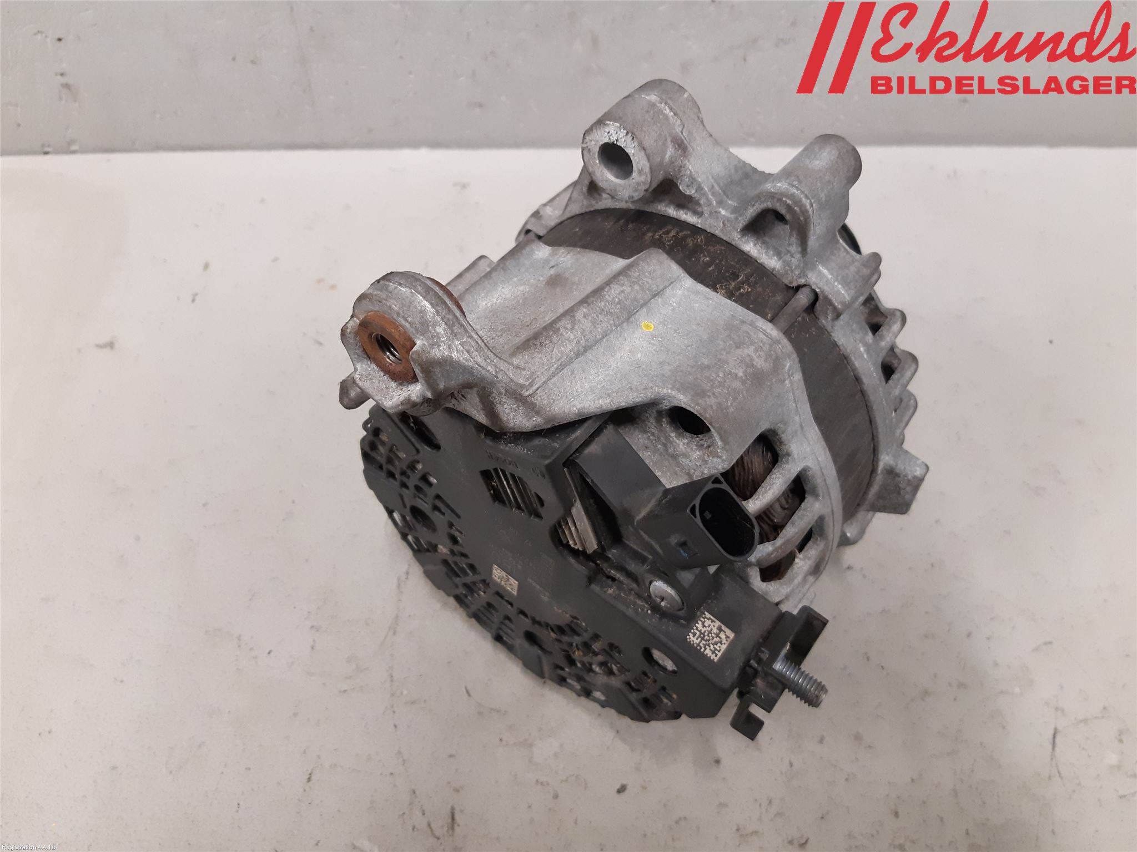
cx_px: 568
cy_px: 426
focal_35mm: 26
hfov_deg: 67.3
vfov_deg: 53.1
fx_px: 854
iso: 250
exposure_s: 1/50
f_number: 1.7
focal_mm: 3.93
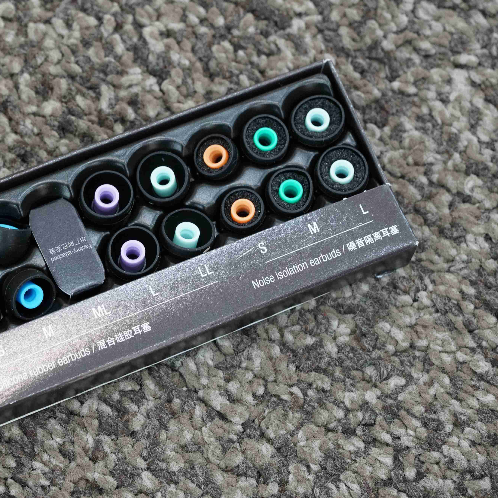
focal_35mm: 115
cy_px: 249
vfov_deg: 15.2
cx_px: 147
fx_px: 1872
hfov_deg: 15.1
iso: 6400
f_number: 9
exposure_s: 1/60
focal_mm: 90
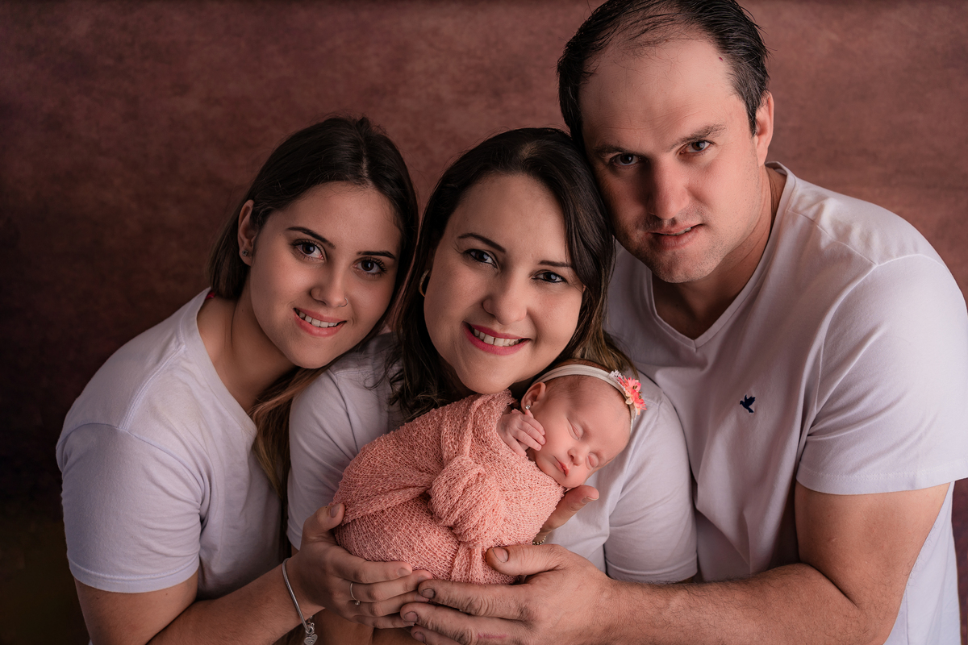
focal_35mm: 35
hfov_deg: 54.4
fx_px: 941
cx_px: 484
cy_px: 322
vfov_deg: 37.9
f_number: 4.5
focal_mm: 35
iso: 100
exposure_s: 1/200
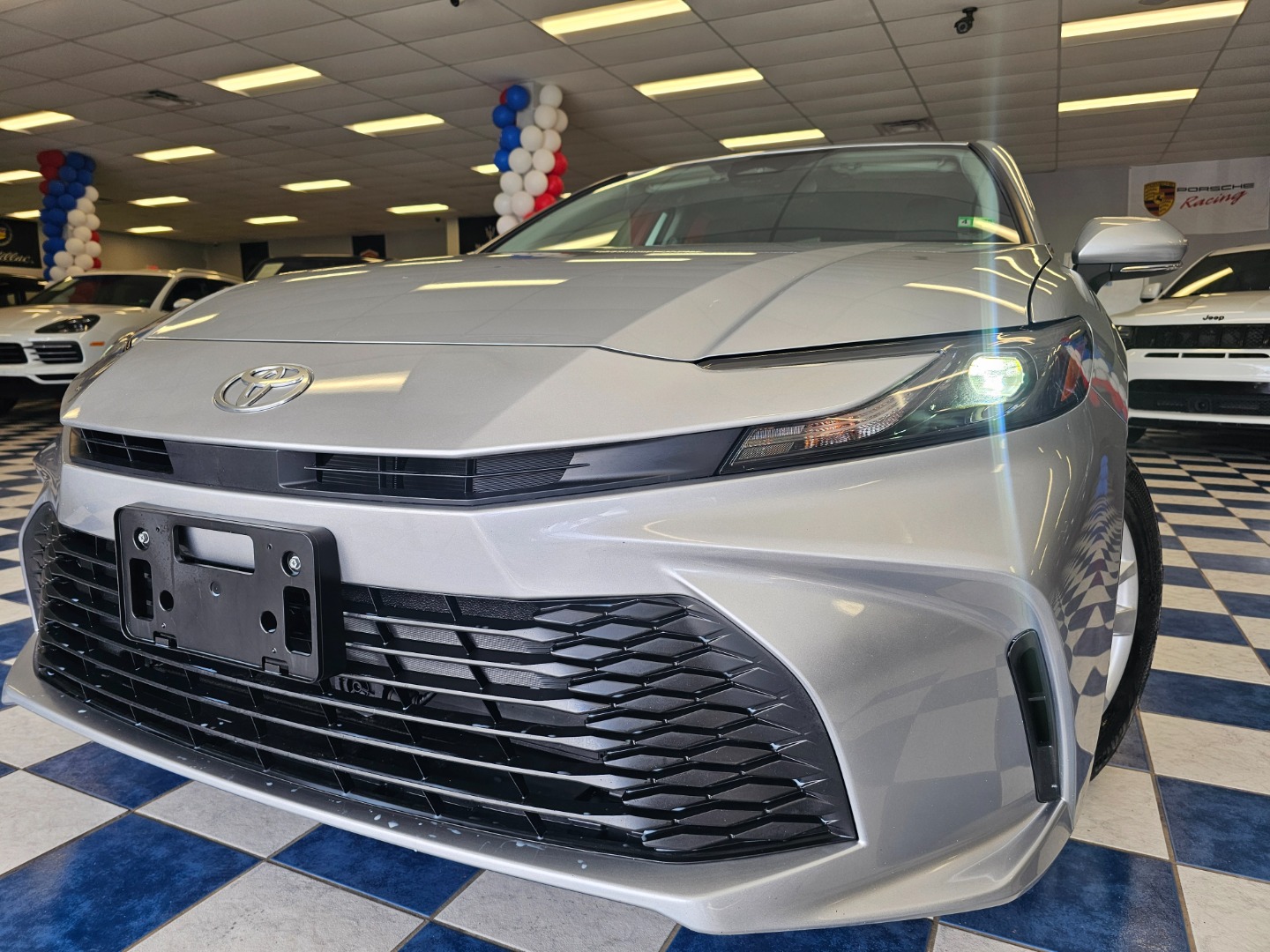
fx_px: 844
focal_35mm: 23
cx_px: 635
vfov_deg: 58.9
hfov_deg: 73.9
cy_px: 476
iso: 20
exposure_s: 1/120
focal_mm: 6.3
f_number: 1.7
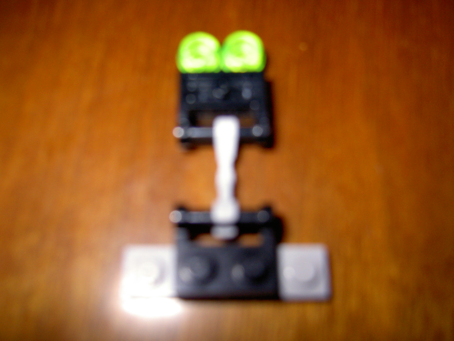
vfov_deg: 41.8
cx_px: 227
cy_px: 170
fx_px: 446
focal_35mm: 34
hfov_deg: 54.0
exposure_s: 1/60
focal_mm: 5.6
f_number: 2.8
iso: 100
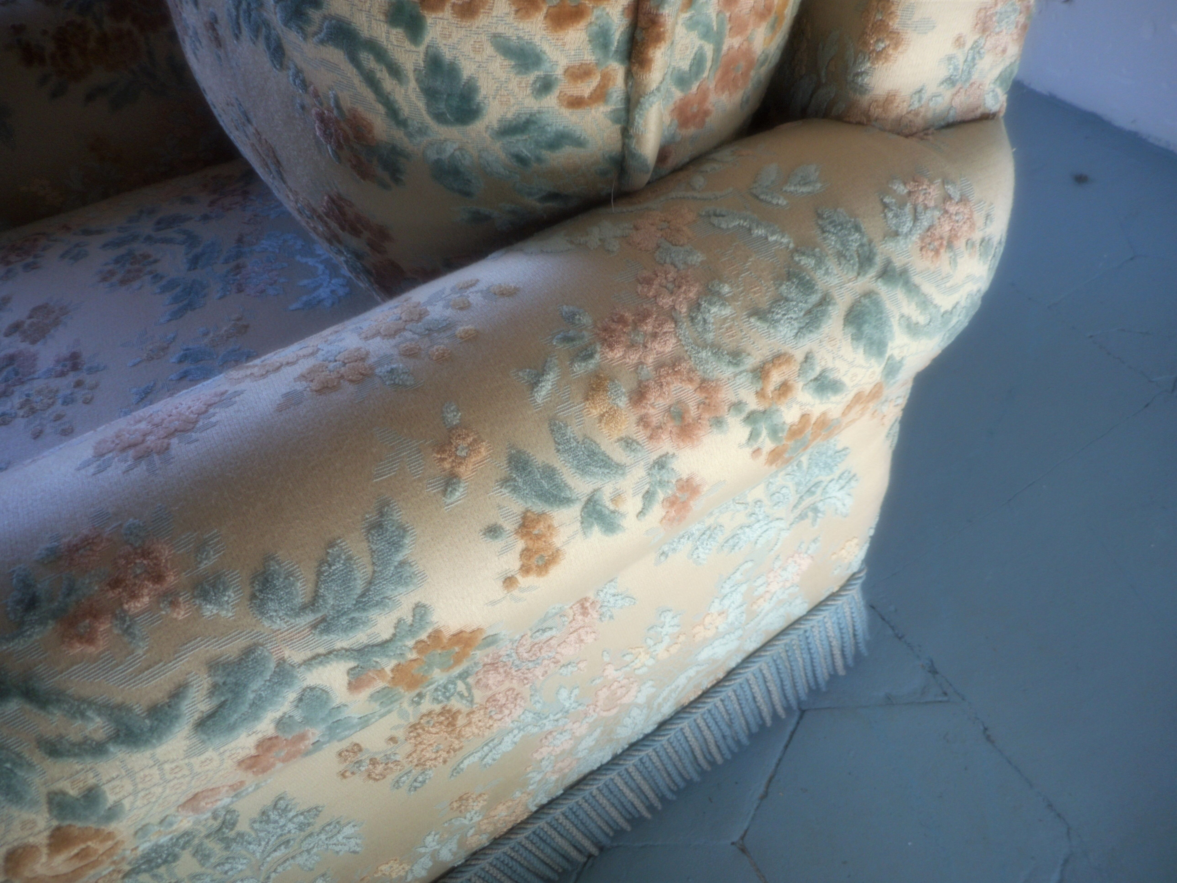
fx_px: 850
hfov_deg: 69.4
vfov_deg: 54.9
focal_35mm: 25
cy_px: 442
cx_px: 588
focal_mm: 4.5
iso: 110
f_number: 3.7
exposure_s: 1/30
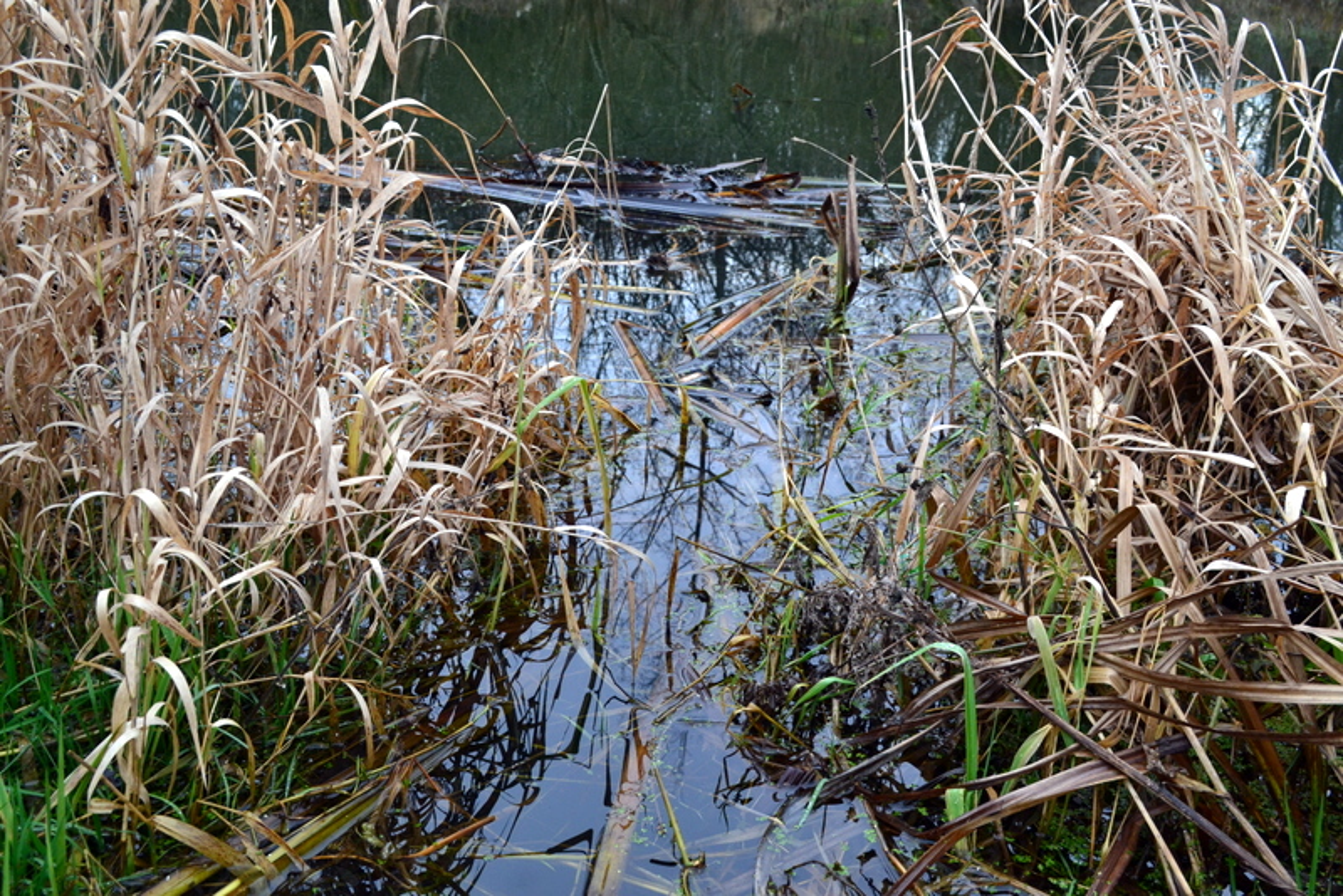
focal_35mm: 36
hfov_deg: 53.1
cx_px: 672
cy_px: 448
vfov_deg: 36.9
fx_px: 1343
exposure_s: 1/60
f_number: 8
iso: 720
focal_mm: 24
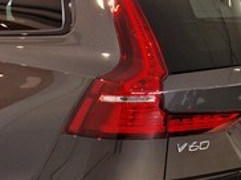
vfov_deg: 18.0
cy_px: 150
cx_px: 50
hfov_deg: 23.8
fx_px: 563
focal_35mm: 81
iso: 100
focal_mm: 5.4
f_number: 1.8
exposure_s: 1/180
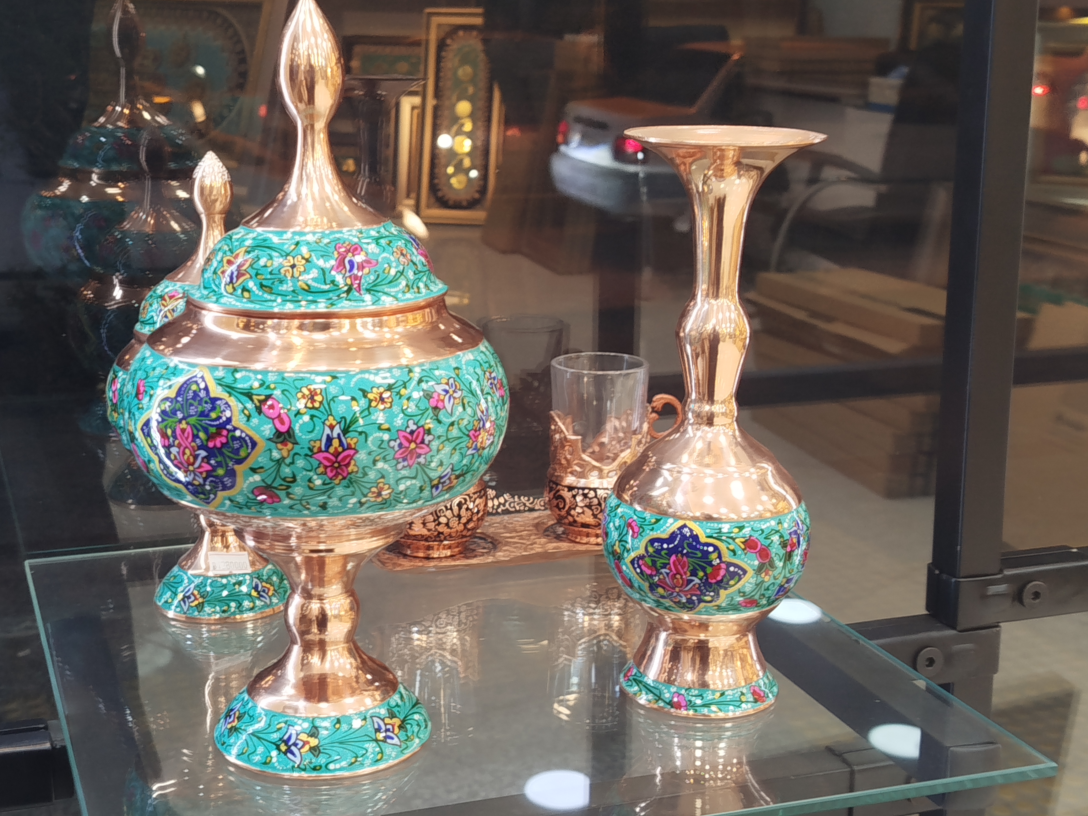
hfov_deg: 35.5
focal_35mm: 54
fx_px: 1697
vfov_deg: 27.0
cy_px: 411
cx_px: 504
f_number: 1.7
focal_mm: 5.31
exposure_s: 1/33
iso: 125
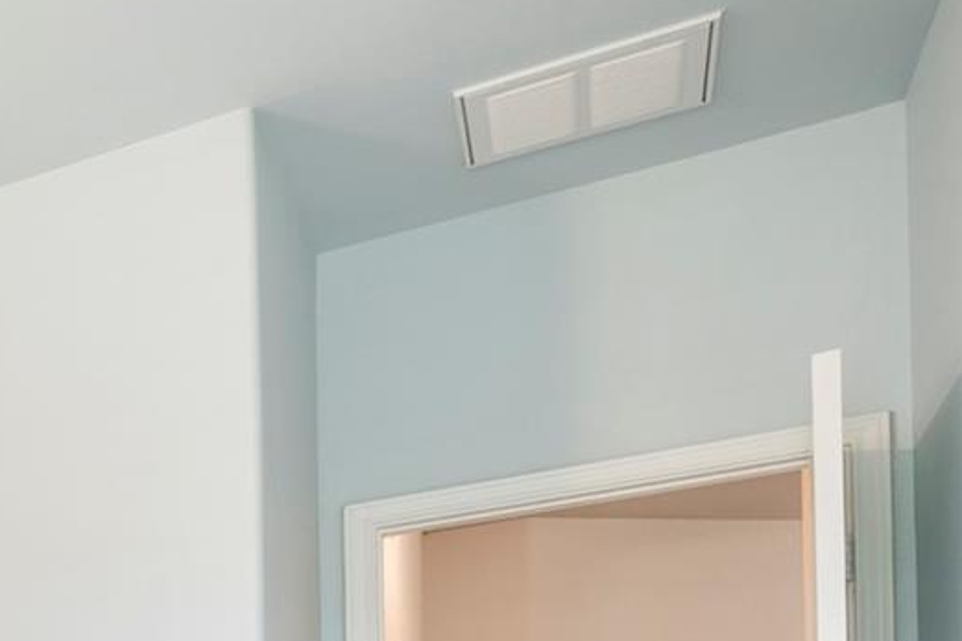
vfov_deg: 20.7
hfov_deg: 20.3
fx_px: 1469
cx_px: -897
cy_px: 984
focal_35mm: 55
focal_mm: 14
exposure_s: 1/3
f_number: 11
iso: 250
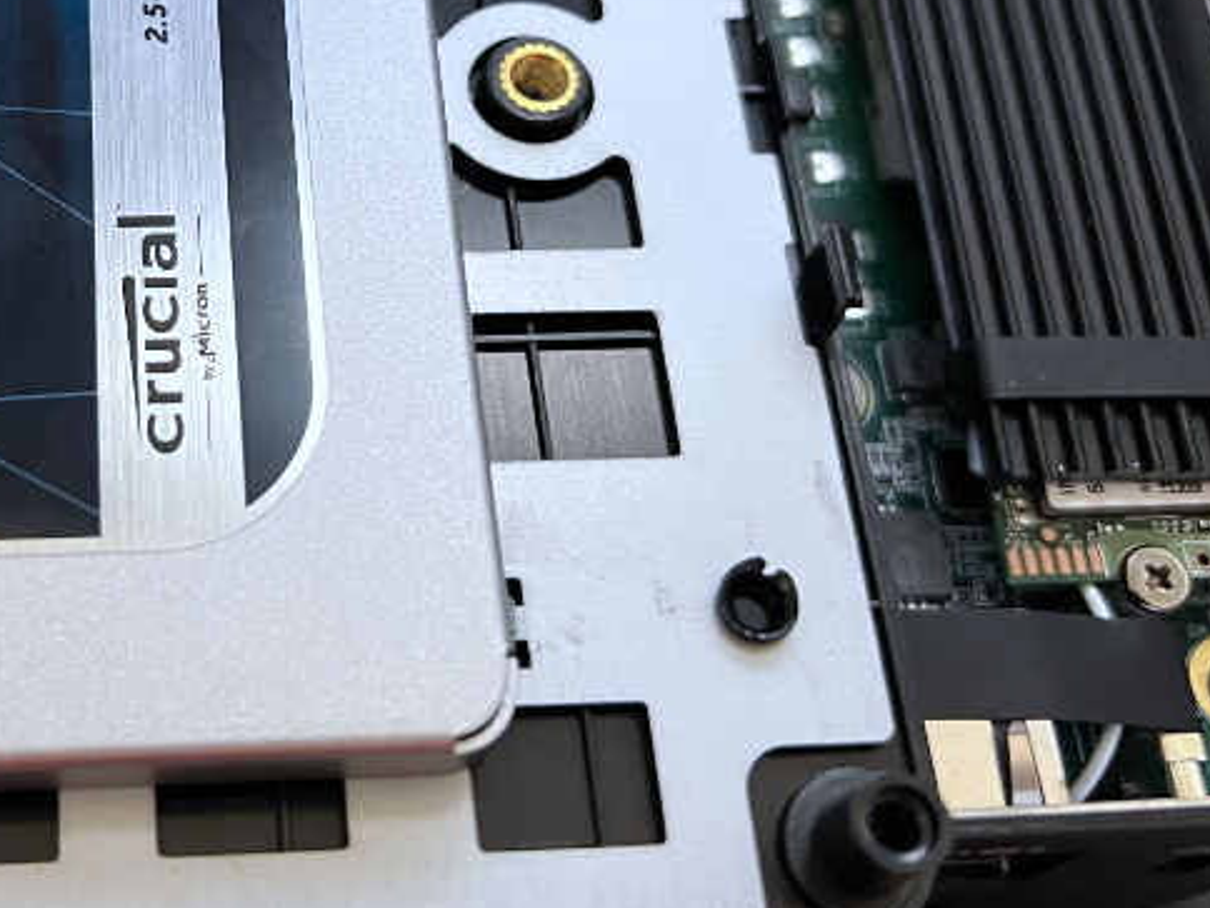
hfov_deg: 33.4
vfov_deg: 26.0
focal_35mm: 55
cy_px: 160
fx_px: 1923
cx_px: 165
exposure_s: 1/50
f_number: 1.5
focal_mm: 5.7
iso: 320
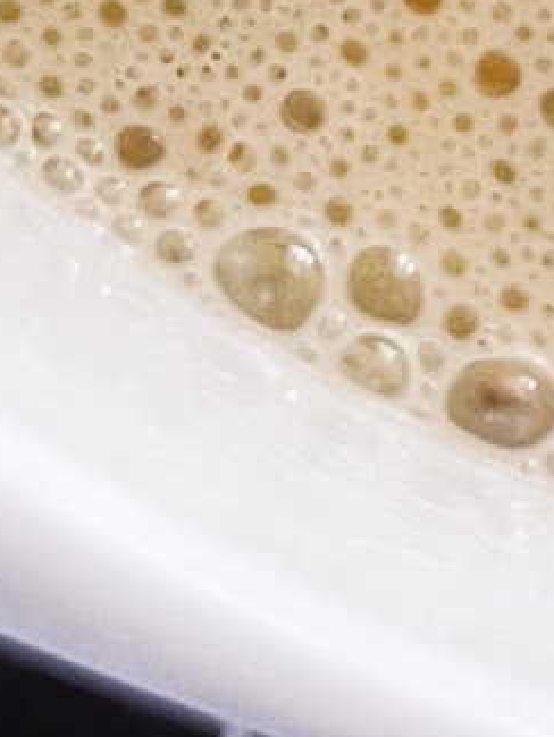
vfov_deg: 10.1
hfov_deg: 8.7
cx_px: 965
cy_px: -1170
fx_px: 3497
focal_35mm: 164
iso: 125
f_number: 1.6
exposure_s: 1/60
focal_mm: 5.1
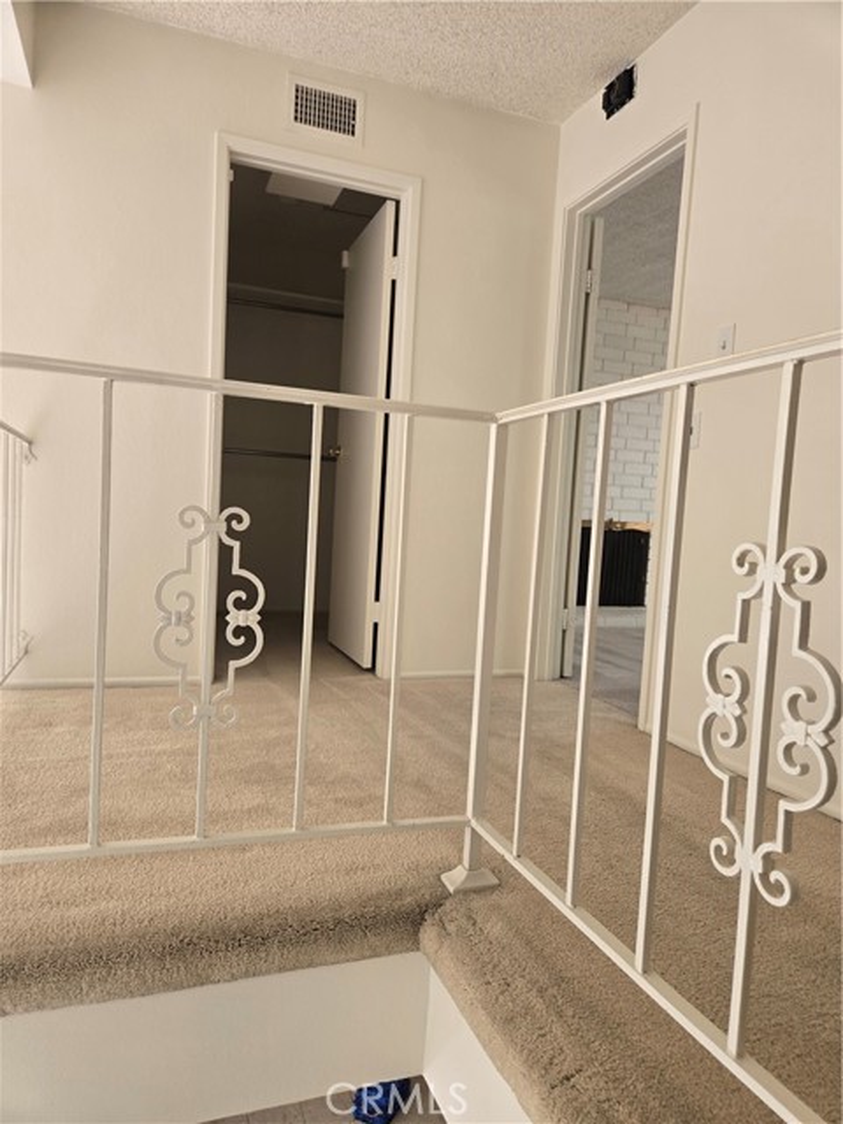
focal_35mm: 23
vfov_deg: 73.9
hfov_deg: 58.9
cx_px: 422
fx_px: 747
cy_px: 562
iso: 64
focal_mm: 5.4
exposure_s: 1/180
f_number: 1.8
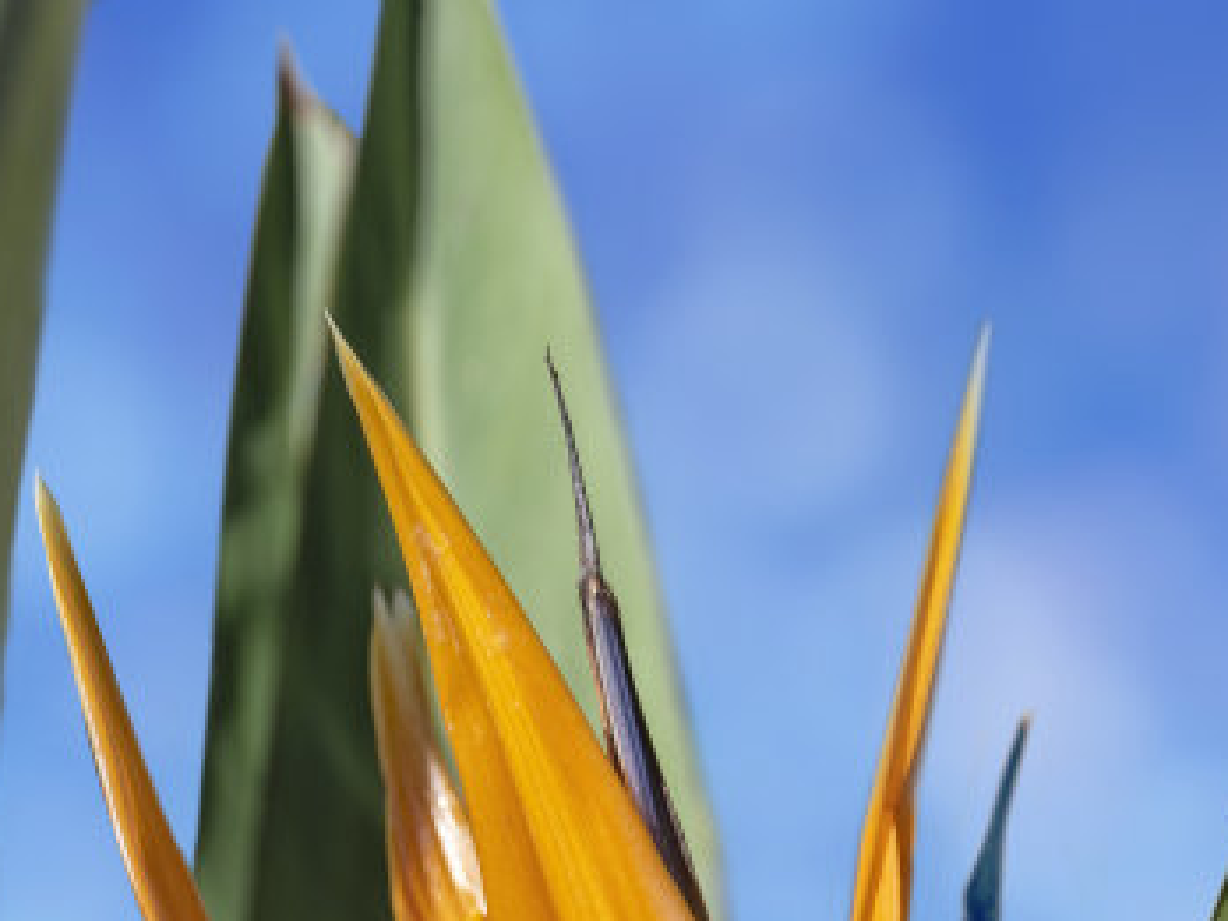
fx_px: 5392
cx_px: 586
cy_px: 1076
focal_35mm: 152
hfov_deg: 13.0
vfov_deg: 9.6
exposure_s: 1/320
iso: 200
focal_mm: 60
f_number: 9
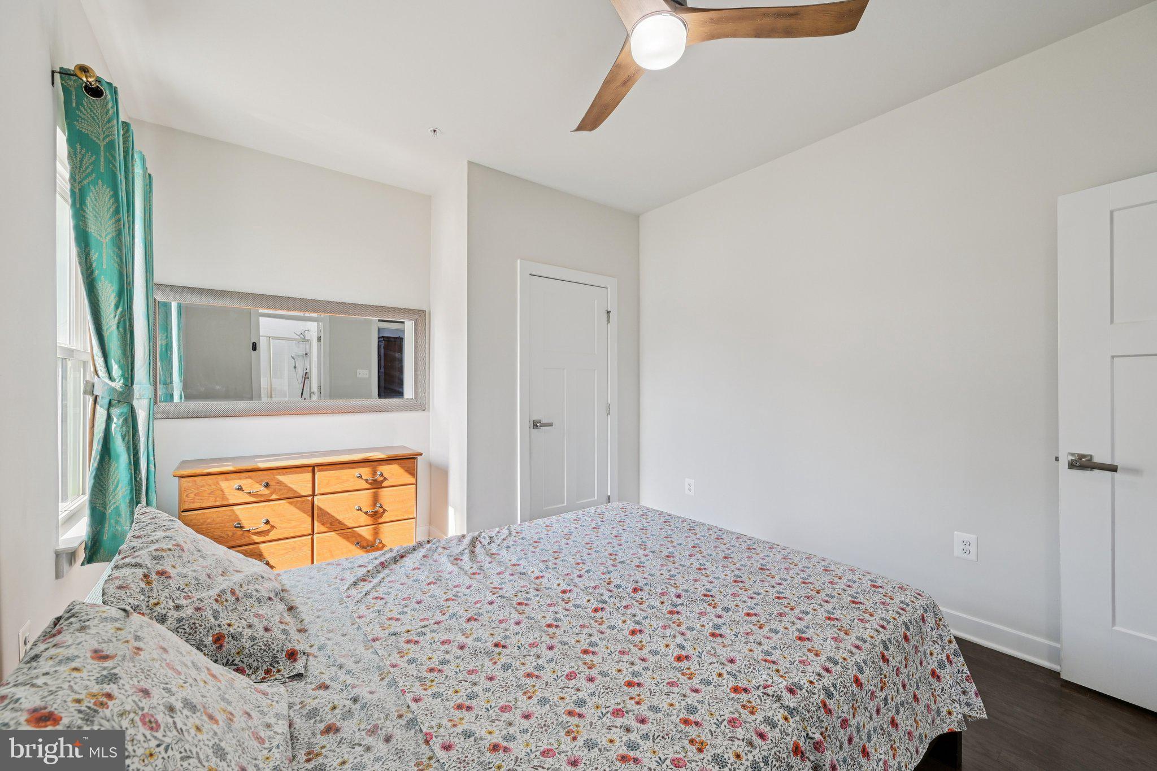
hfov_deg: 104.3
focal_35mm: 14
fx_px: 450
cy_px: 386
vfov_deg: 81.2
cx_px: 578
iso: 200
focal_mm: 14
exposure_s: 1/15
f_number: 8
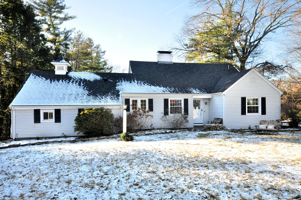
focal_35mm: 22
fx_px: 188
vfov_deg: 56.0
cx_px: 150
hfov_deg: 77.4
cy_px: 100
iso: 800
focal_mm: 15
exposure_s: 1/500
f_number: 8
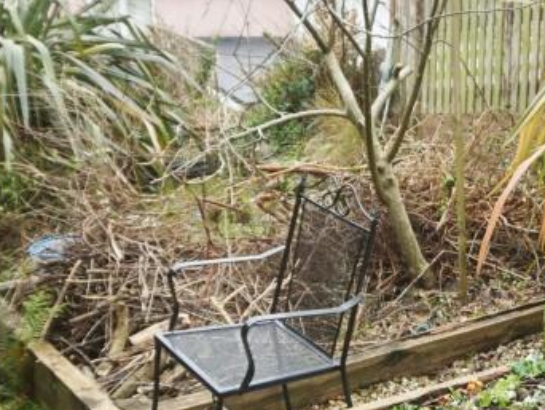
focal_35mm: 69
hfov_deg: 27.5
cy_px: 338
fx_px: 1087
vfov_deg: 21.0
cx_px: 441
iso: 250
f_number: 4
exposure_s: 1/160
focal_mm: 16
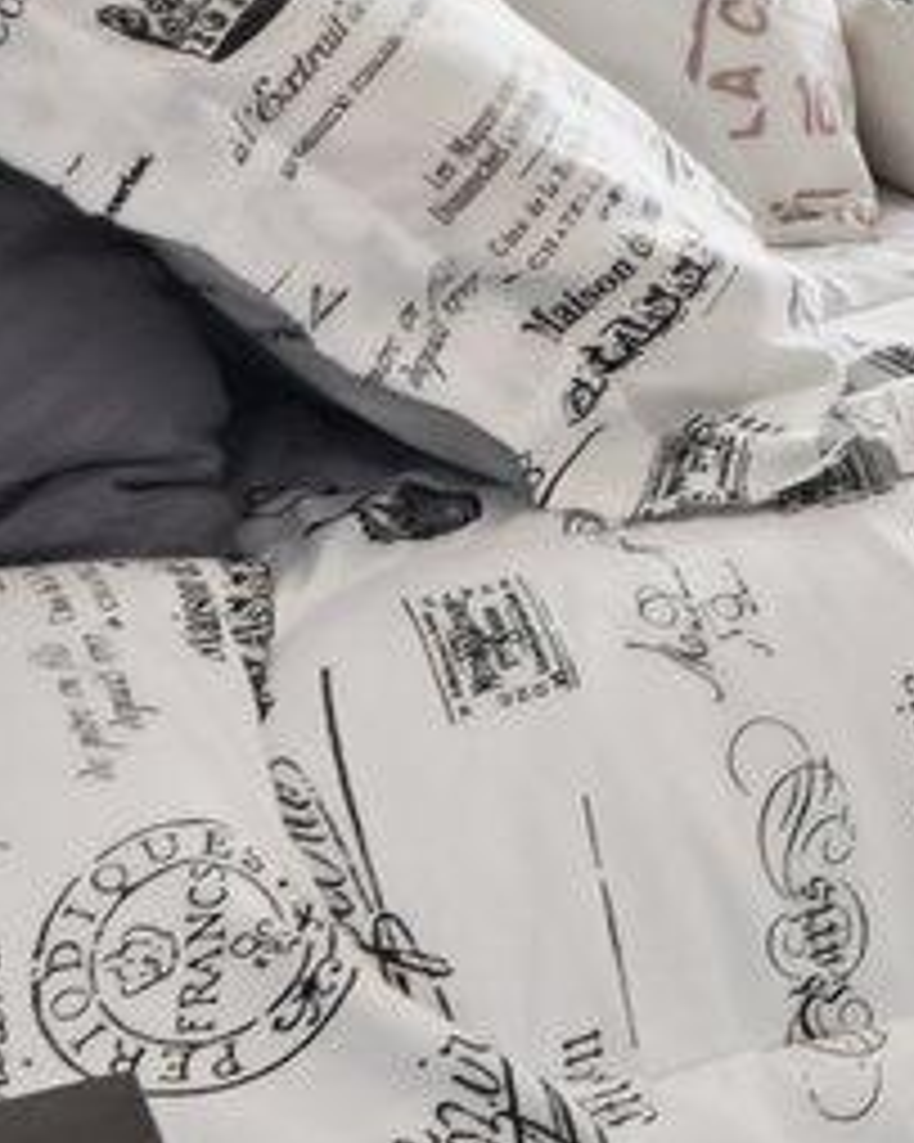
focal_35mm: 121
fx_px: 4094
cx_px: 3017
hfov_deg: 9.2
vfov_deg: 14.4
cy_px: -772
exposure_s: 1/30
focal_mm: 16
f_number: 8
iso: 200
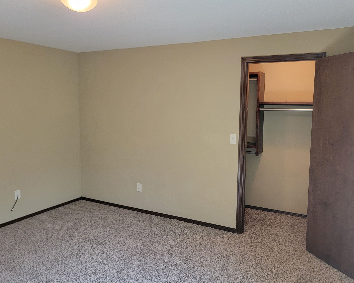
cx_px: 186
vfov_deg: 49.9
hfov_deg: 60.4
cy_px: 132
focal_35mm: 29
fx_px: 304
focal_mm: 6.7
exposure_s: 1/60
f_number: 1.8
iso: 250
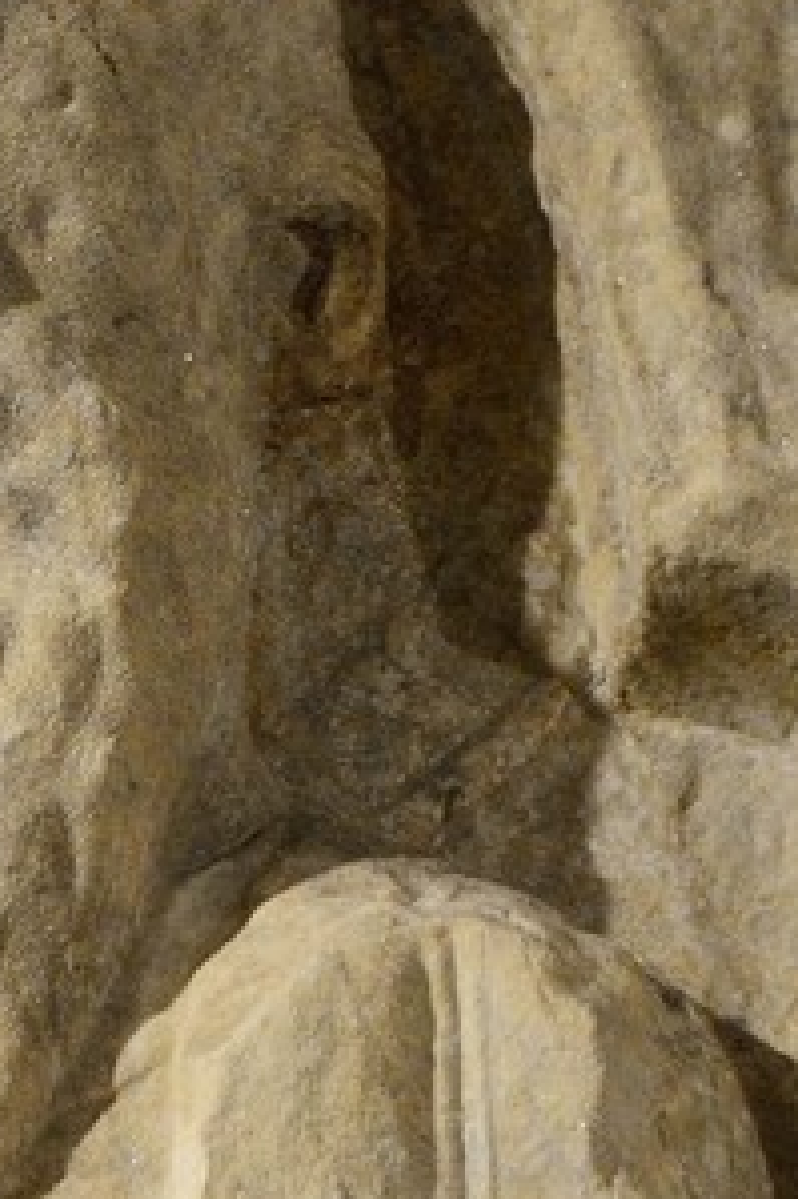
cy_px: 2574
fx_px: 7489
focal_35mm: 225
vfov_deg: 8.6
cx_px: -108
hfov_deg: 6.1
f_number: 4.5
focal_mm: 42
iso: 1600
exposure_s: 1/40
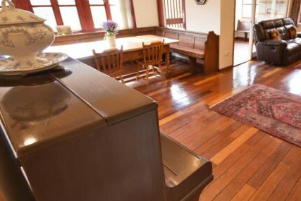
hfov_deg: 71.9
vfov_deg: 55.0
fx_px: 192
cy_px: 87
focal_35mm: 23
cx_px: 218
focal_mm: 10
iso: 800
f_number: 4.5
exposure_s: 1/80
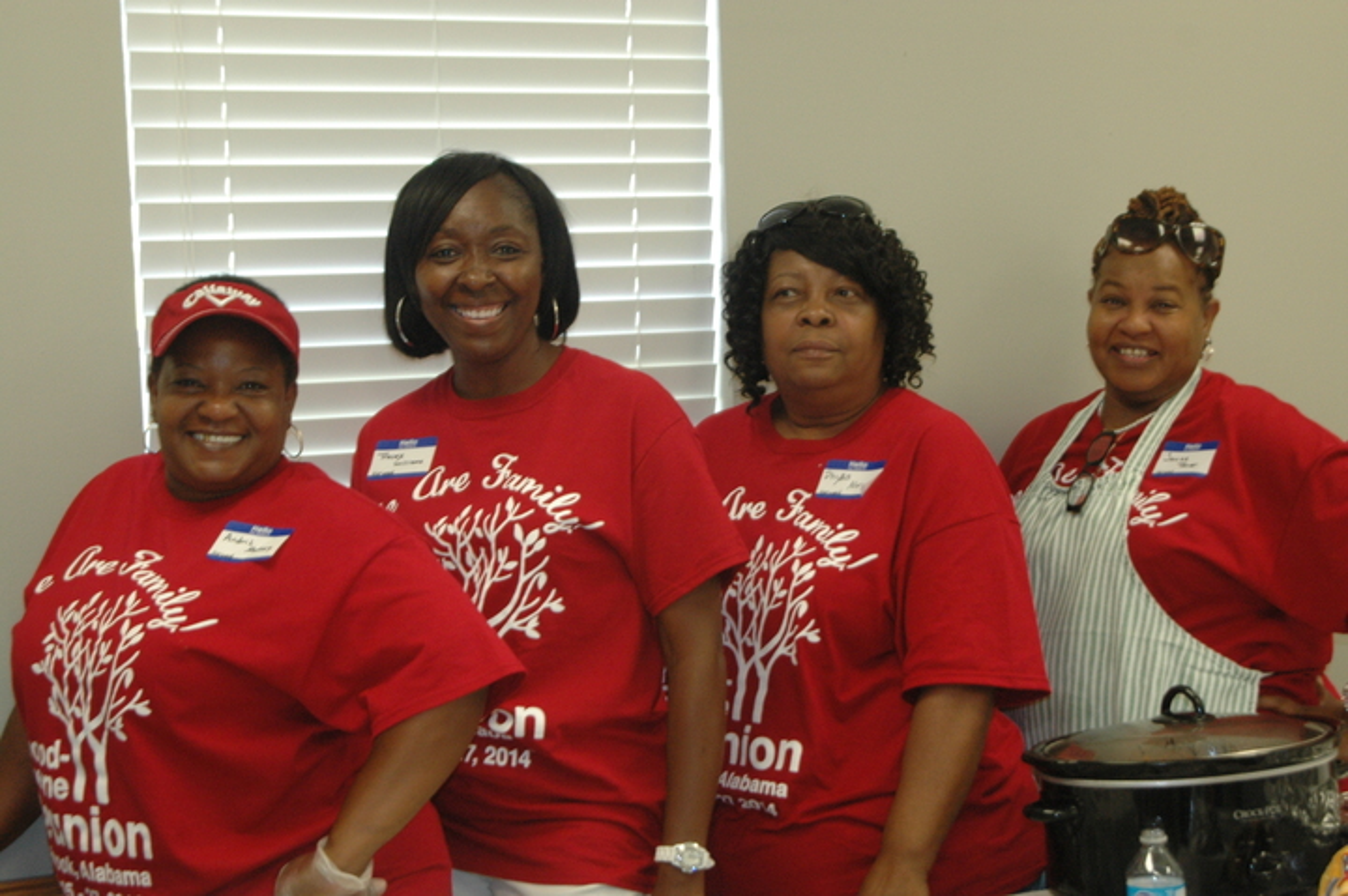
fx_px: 2694
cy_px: 448
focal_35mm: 72
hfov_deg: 28.1
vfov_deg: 18.9
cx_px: 674
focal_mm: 48
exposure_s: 1/60
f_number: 4.5
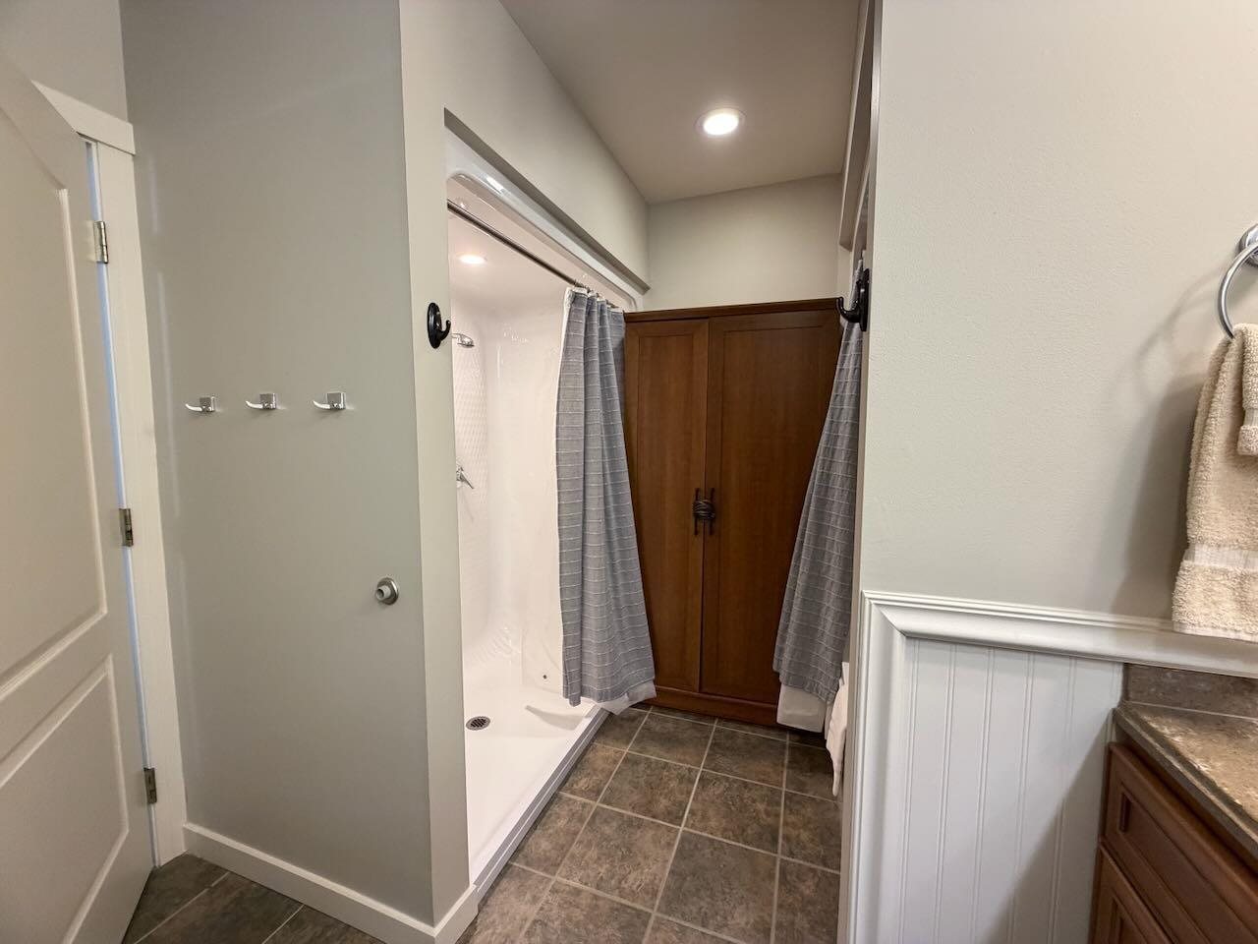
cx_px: 629
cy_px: 472
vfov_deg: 85.7
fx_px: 509
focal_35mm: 14
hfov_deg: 102.1
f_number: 2.2
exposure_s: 1/60
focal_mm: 2.22
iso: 400
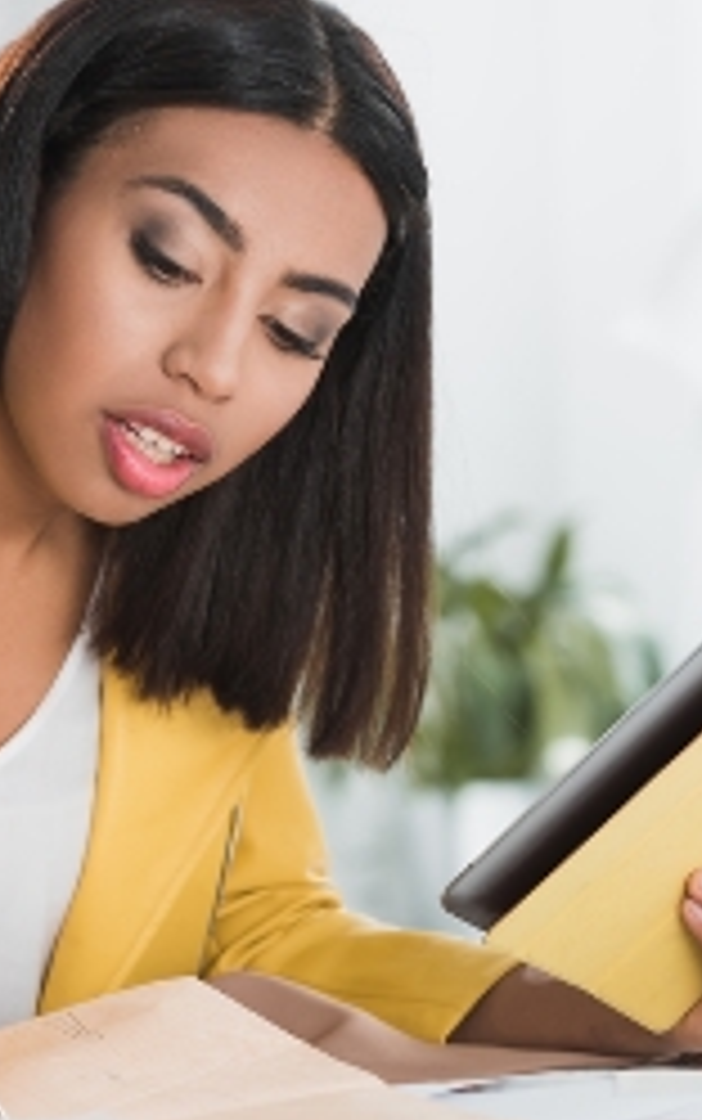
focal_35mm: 230
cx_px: 86
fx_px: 7028
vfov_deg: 9.1
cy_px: 661
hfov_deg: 5.7
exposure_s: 1/160
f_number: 5.6
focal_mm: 125
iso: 100
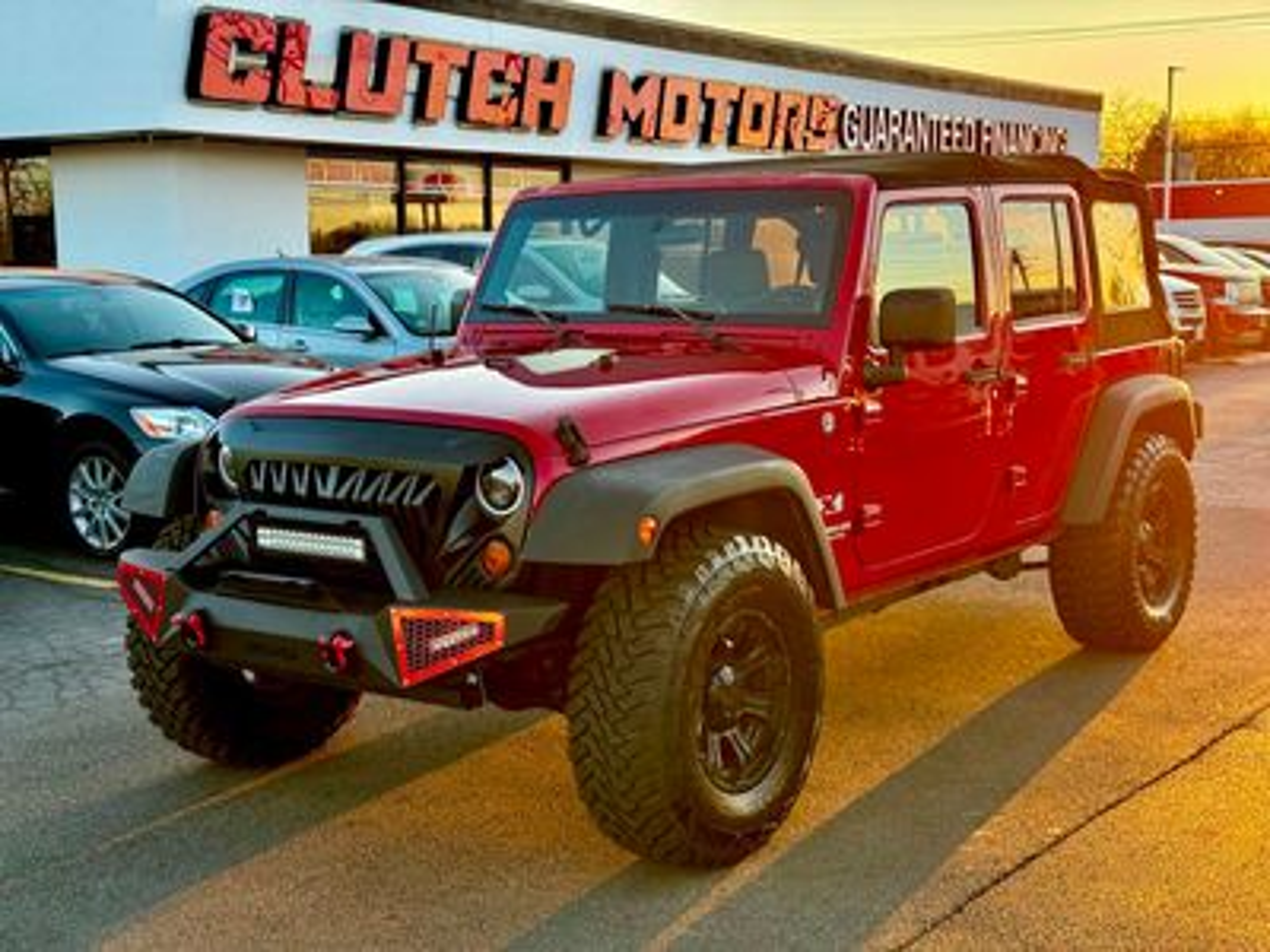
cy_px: 476
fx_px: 1761
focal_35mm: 48
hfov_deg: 39.7
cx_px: 635
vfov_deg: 30.3
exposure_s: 1/265
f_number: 1.78
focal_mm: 6.76
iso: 64
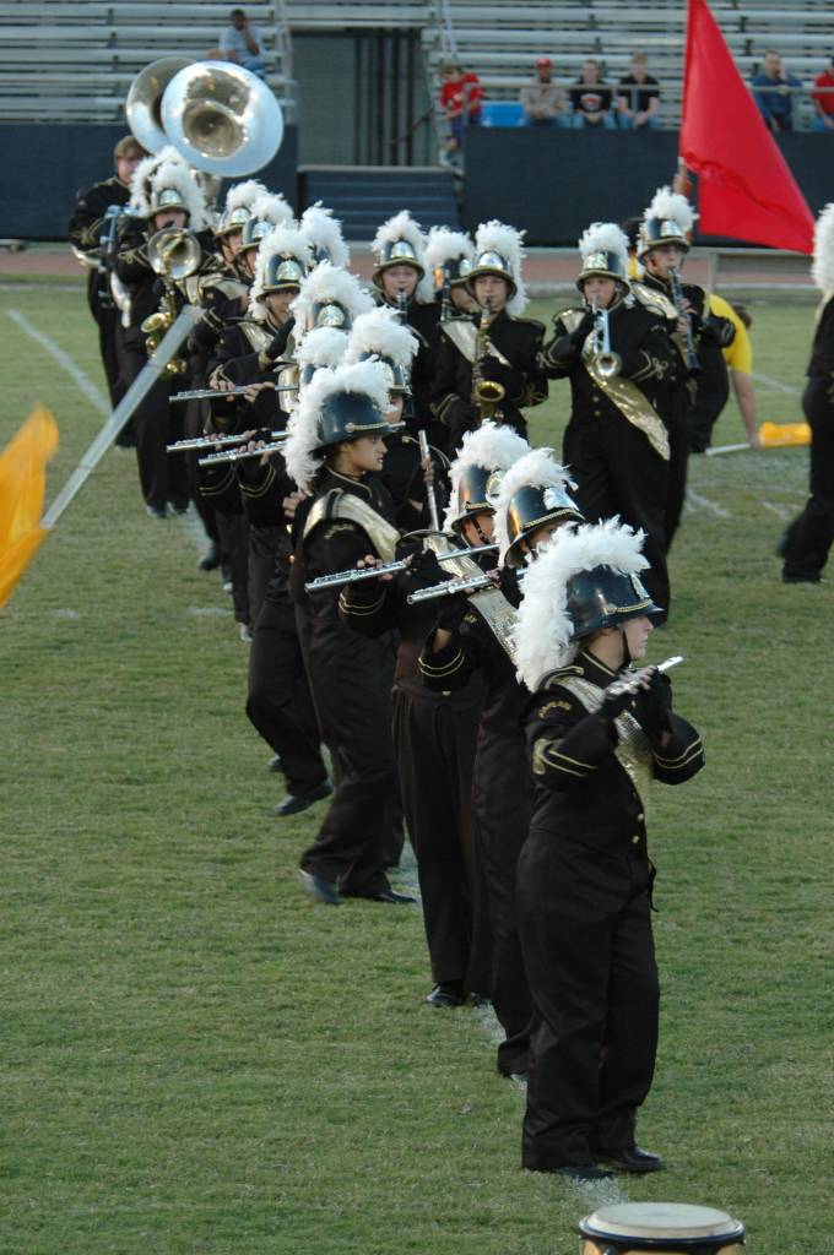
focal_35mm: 210
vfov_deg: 9.8
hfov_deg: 6.5
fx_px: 7317
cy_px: 628
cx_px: 417
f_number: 5.6
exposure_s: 1/60
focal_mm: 140
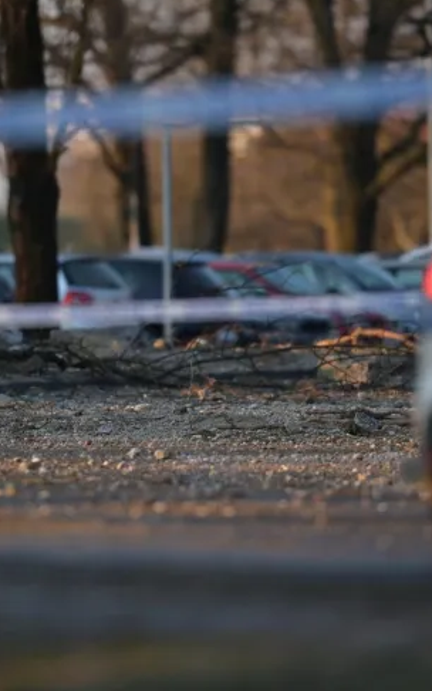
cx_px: 175
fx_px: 11992
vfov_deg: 3.3
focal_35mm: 637
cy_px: 346
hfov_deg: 2.1
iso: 640
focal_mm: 400
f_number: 2.8
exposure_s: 1/1600
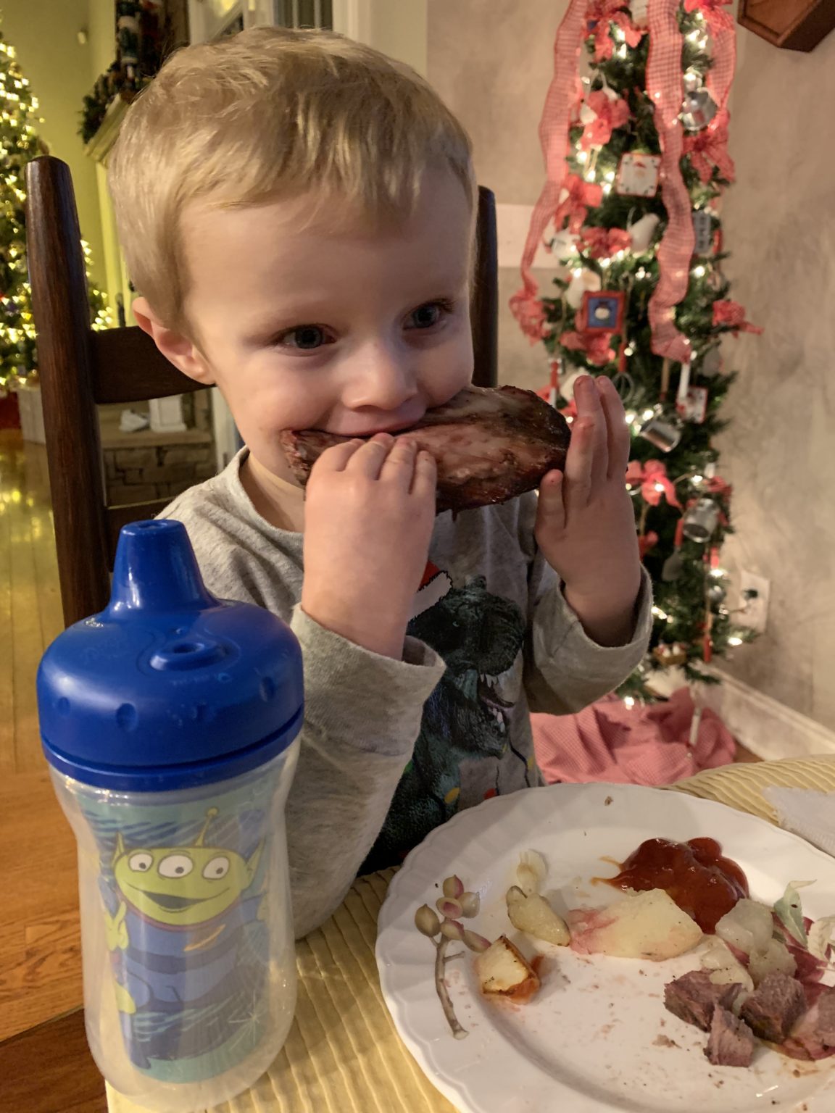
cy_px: 556
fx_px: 836
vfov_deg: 67.3
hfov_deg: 53.1
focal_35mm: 26
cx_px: 418
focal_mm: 4.25
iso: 640
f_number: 1.8
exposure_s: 1/30
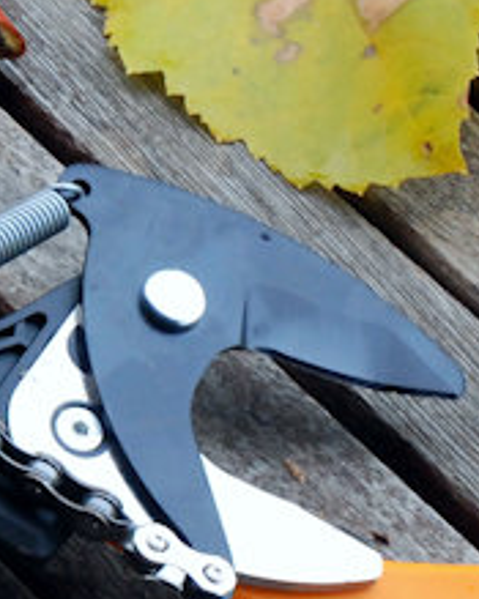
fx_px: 4433
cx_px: -599
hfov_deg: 6.0
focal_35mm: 250
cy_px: 691
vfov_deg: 7.7
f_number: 8
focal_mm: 38
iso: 800
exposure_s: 1/40
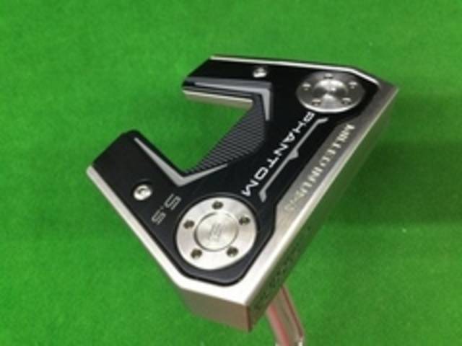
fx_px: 414
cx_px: 231
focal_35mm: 31
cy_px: 173
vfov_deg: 45.4
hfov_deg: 58.4
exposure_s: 1/30
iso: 125
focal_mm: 3.3
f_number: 2.4
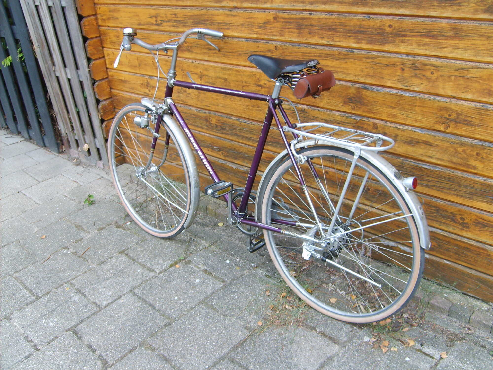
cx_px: 246
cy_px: 185
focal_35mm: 35
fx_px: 498
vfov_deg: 40.7
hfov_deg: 52.6
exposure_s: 1/45
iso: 50
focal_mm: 5.8
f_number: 2.8
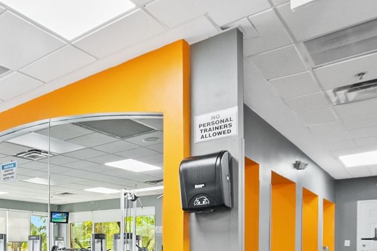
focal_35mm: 32
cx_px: 22
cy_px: 240
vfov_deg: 37.5
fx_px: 335
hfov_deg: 50.4
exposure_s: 1/15
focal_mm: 10
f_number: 8
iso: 800
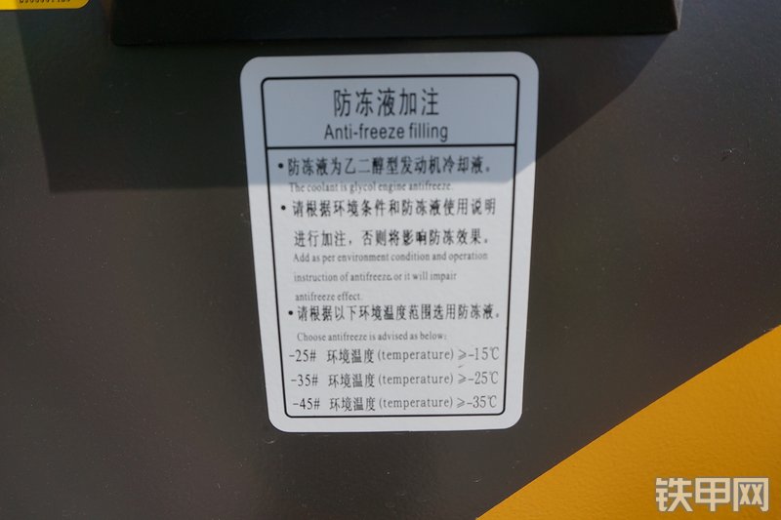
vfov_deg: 53.1
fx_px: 521
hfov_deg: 73.8
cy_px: 260
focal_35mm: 24
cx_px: 390
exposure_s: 1/320
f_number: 8
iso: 100
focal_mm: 16
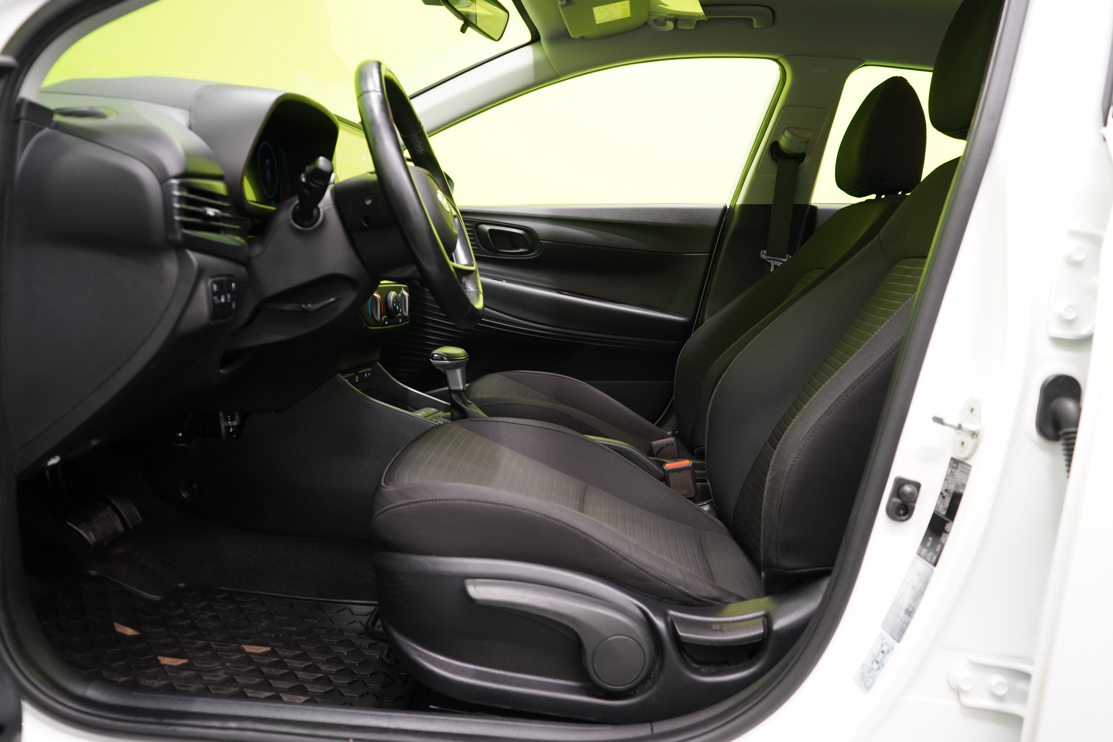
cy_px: 371
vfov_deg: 45.0
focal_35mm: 29
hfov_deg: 63.7
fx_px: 897
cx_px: 556
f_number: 5
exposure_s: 1/20
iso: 1250
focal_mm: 29
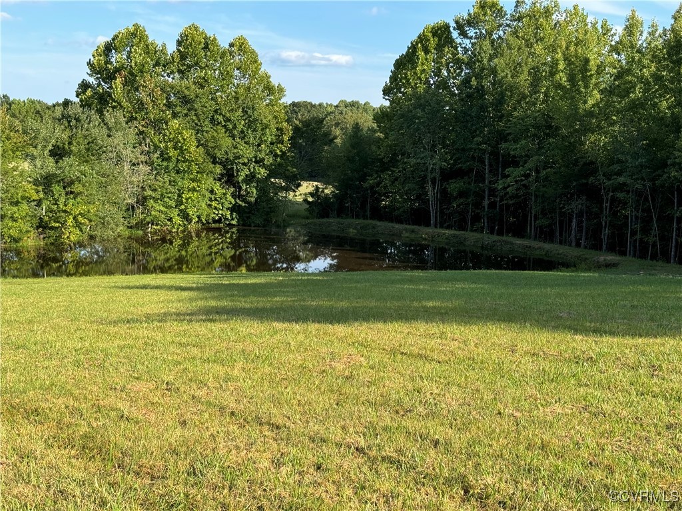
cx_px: 341
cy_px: 256
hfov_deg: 39.7
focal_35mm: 48
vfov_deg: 30.3
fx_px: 946
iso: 64
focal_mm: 6.76
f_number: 1.78
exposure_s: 1/1490
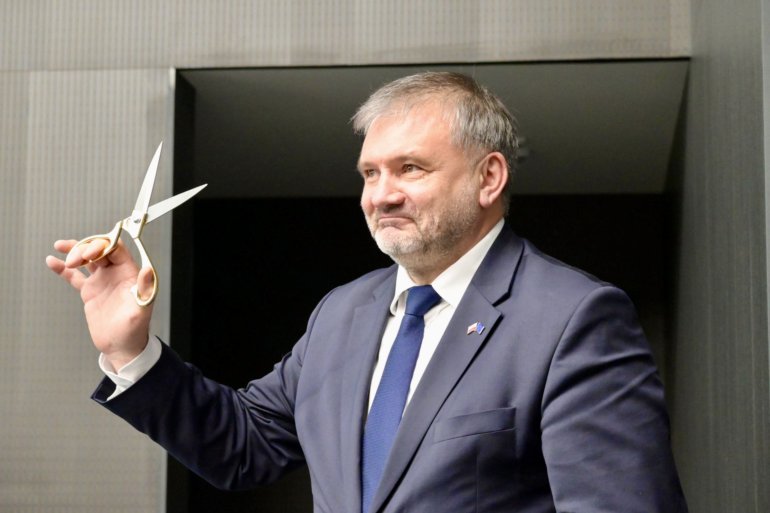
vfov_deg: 18.2
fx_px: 1604
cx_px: 385
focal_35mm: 75
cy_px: 256
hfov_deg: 27.0
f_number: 4.5
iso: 4500
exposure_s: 1/60
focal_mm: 50
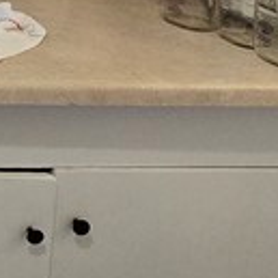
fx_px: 827
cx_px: -530
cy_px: -224
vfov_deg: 16.1
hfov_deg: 11.7
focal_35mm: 91
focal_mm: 2.2
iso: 500
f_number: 2.2
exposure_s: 1/60
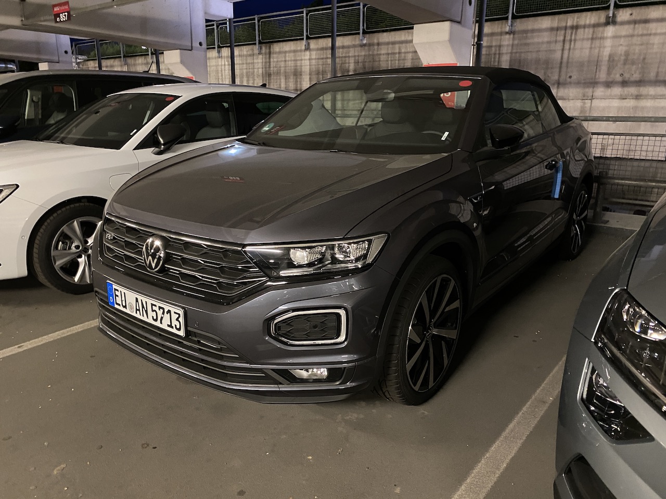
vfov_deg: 53.1
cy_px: 250
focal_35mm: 26
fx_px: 500
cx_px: 333
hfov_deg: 67.3
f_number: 1.8
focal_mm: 4.25
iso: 800
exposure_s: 1/25
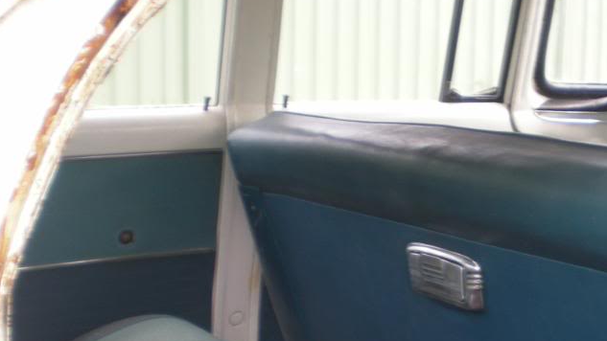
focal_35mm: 67
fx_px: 1078
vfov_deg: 17.7
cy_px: 308
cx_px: 474
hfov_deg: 30.8
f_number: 3.1
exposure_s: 1/69.5
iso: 54
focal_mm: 6.3
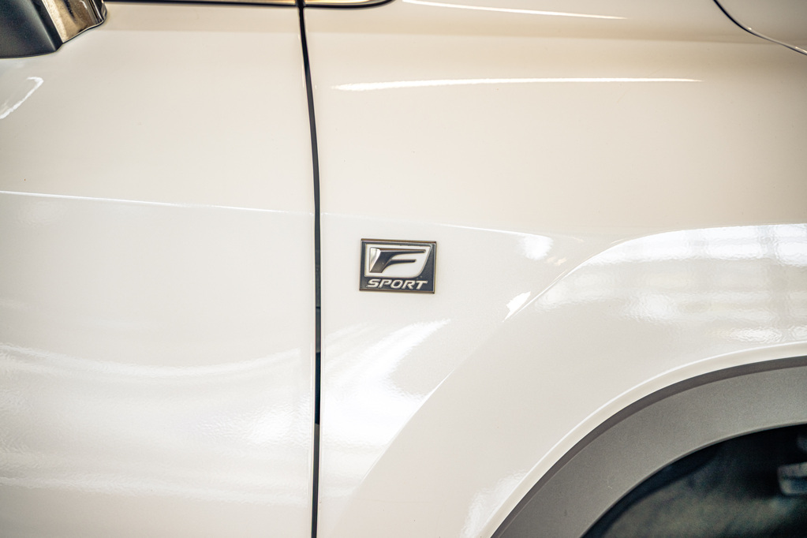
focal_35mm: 75
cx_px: 404
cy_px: 269
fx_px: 1681
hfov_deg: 27.0
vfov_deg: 18.2
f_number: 2.8
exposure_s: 1/200
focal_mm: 75
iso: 320
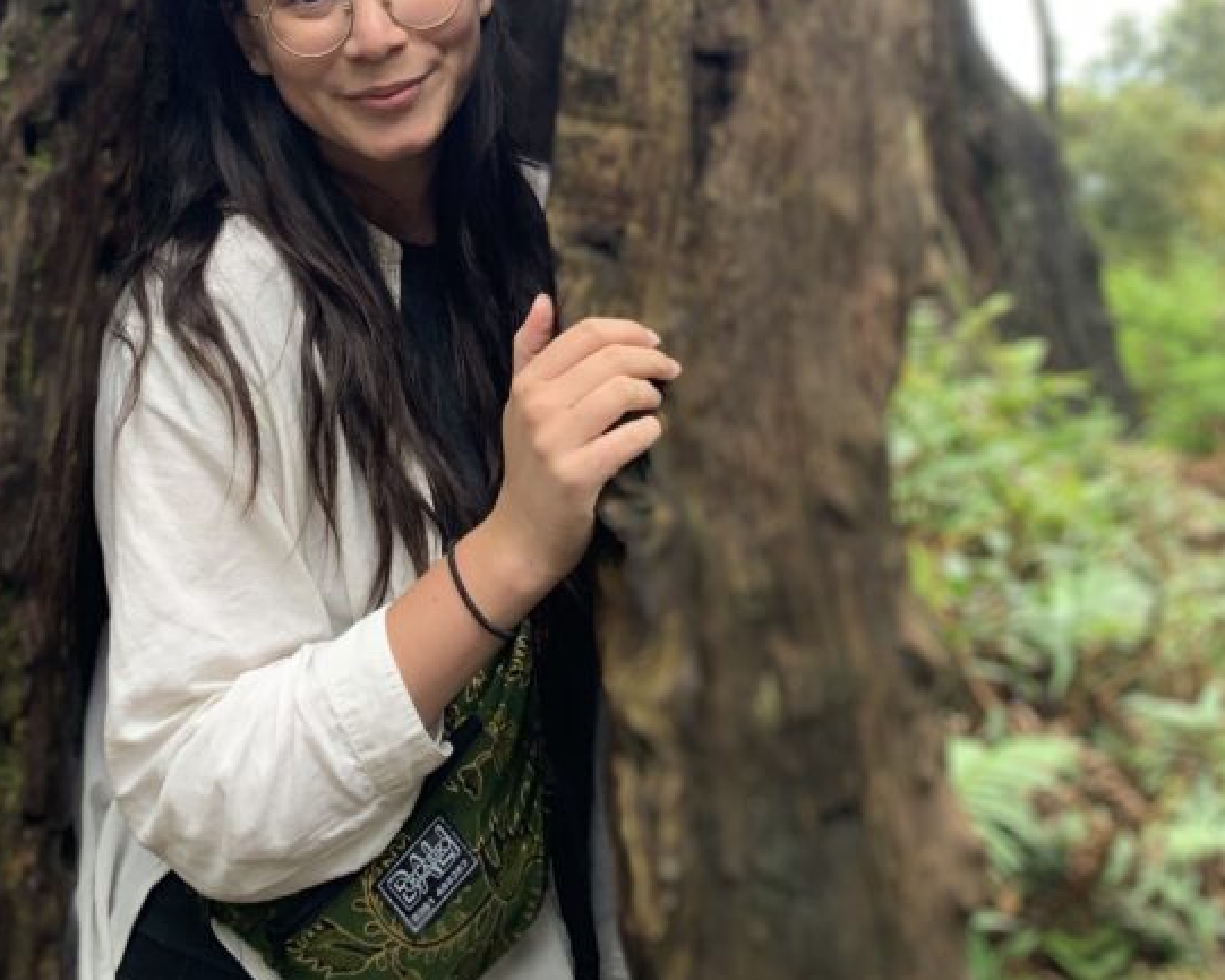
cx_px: 403
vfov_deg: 28.3
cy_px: -129
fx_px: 1741
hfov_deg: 38.3
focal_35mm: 48
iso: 80
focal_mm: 4.25
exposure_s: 1/121
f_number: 1.8
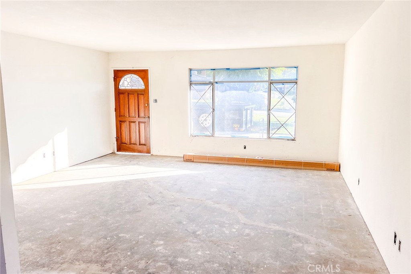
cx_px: 206
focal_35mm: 15
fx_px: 171
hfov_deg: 100.4
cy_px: 137
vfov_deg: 77.3
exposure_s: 1/400
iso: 800
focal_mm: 10
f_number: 5.6
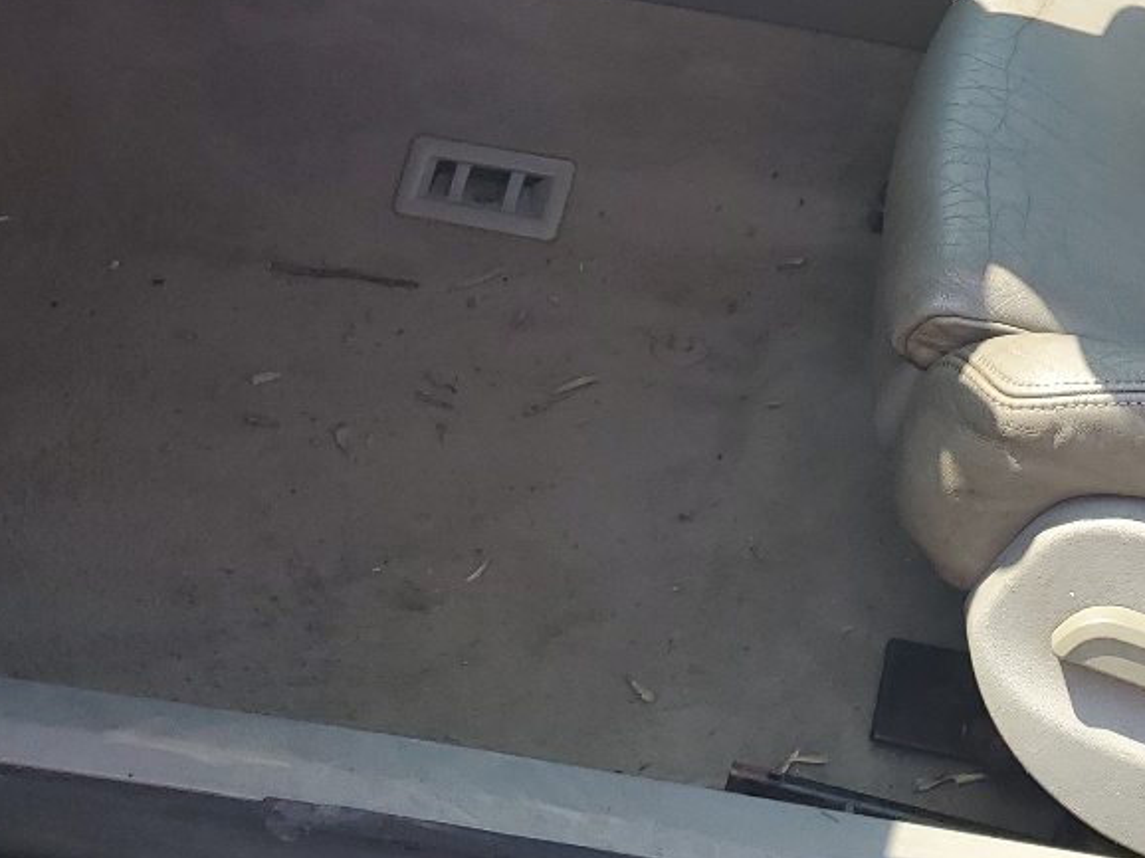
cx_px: 1276
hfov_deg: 25.0
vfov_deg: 19.0
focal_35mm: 72
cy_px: -232
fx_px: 2381
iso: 50
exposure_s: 1/769
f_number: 1.5
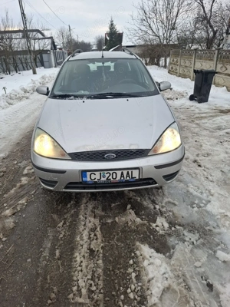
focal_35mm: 23
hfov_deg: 58.9
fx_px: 204
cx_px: 115
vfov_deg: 73.9
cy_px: 154
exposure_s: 1/323
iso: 50
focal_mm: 5.54
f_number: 1.8
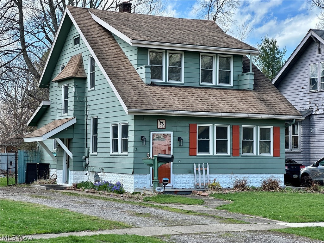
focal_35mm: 77
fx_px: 721
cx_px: 162
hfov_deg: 25.3
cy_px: 122
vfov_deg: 19.1
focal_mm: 9
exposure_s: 1/285
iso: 32
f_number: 2.8
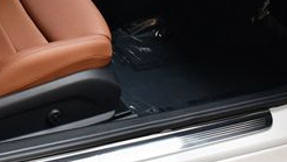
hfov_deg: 21.4
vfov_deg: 11.8
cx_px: 41
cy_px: -79
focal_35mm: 98
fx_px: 746
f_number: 4.5
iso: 400
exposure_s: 1/250
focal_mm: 18
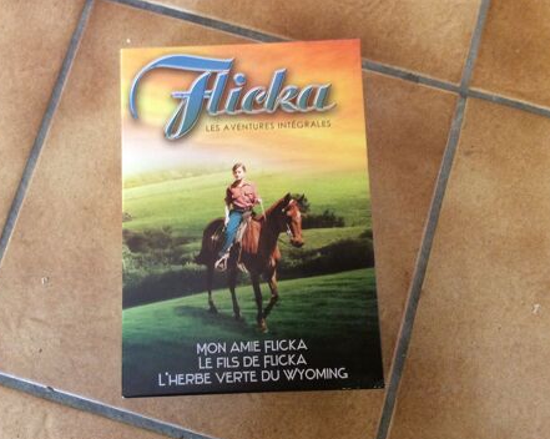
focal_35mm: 34
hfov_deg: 52.9
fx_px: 553
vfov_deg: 43.3
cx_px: 262
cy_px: 223
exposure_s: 1/25
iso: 125
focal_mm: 3.3
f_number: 2.4
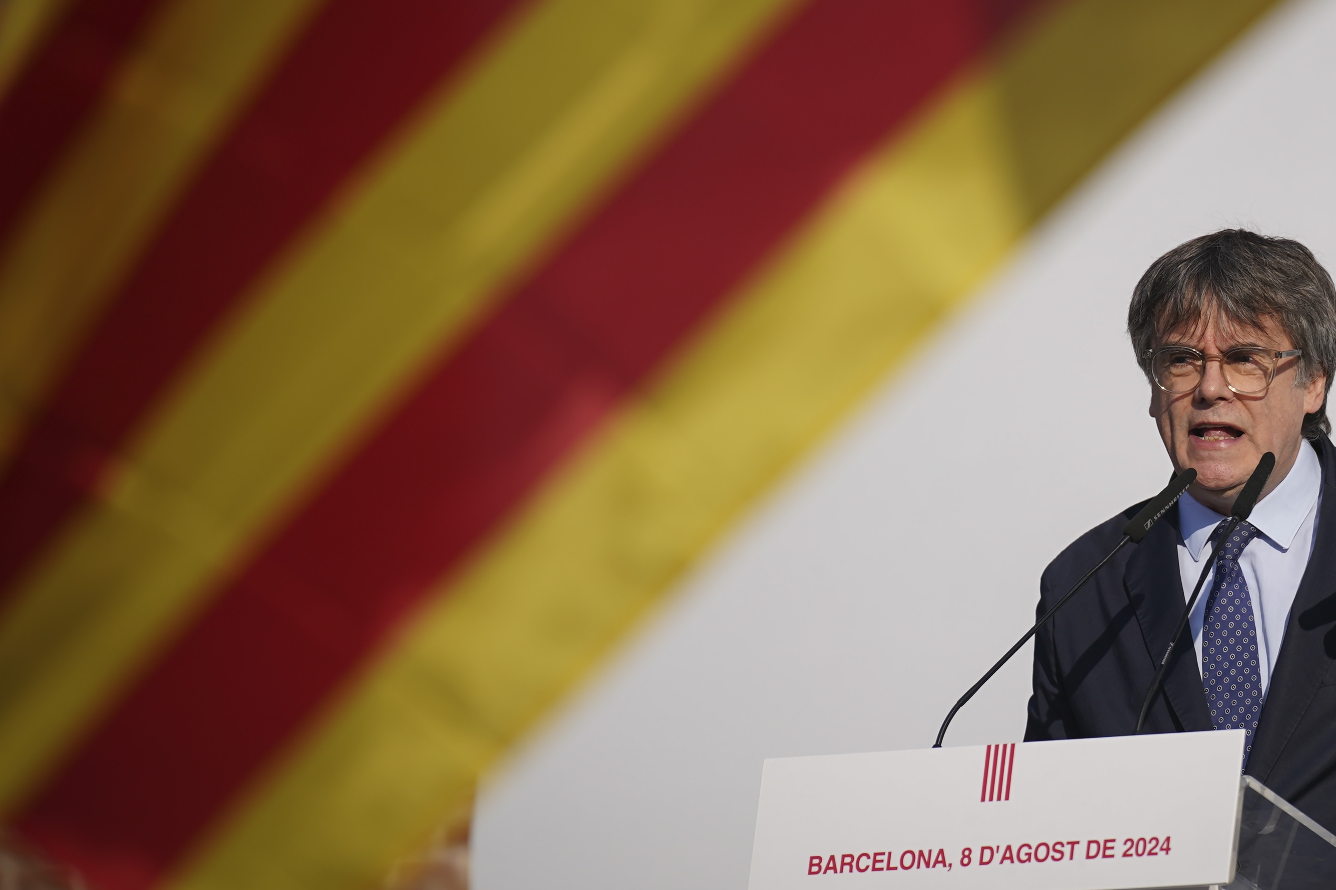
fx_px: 11504
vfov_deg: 4.4
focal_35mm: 310
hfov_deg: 6.6
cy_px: 336
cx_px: 975
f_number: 2.8
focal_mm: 200
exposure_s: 1/3200
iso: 100
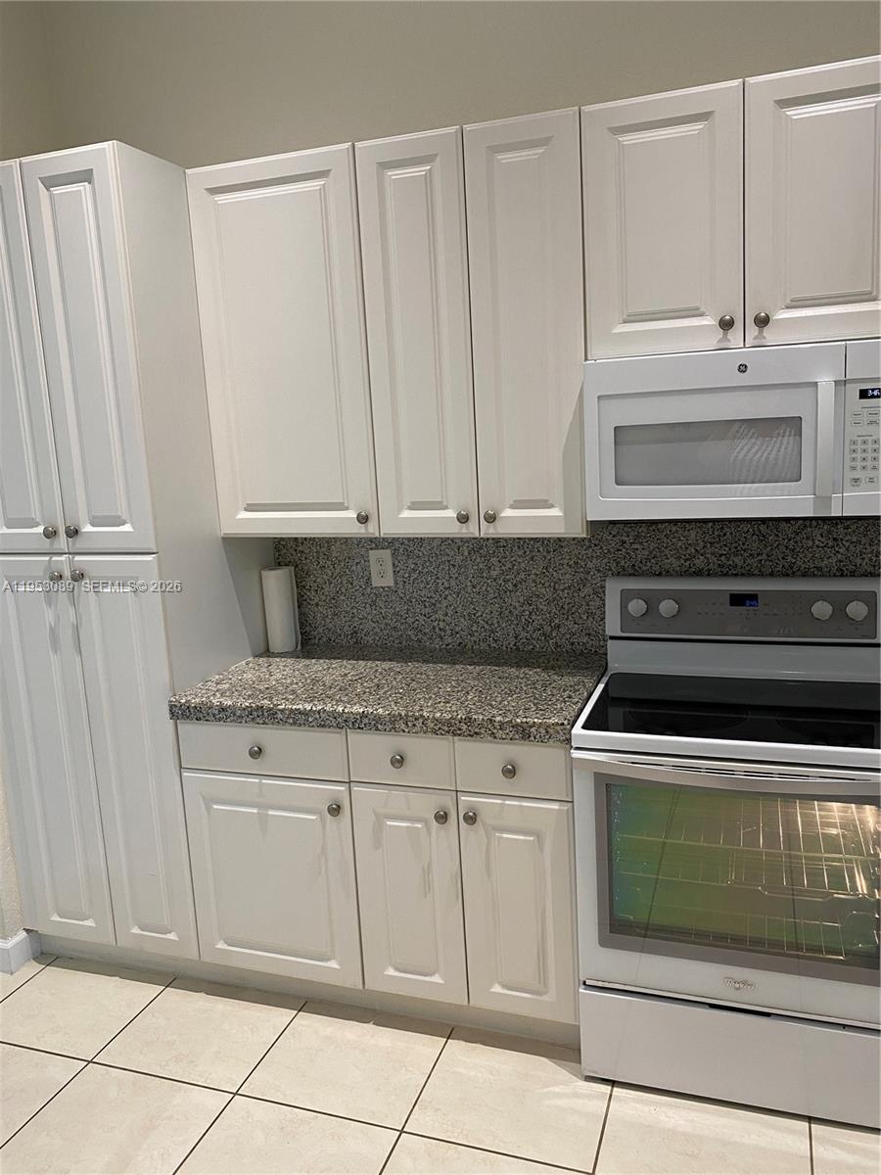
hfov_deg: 53.1
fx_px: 882
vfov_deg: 67.3
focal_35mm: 26
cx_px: 440
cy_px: 588
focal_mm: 4.25
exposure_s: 1/60
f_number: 1.8
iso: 100
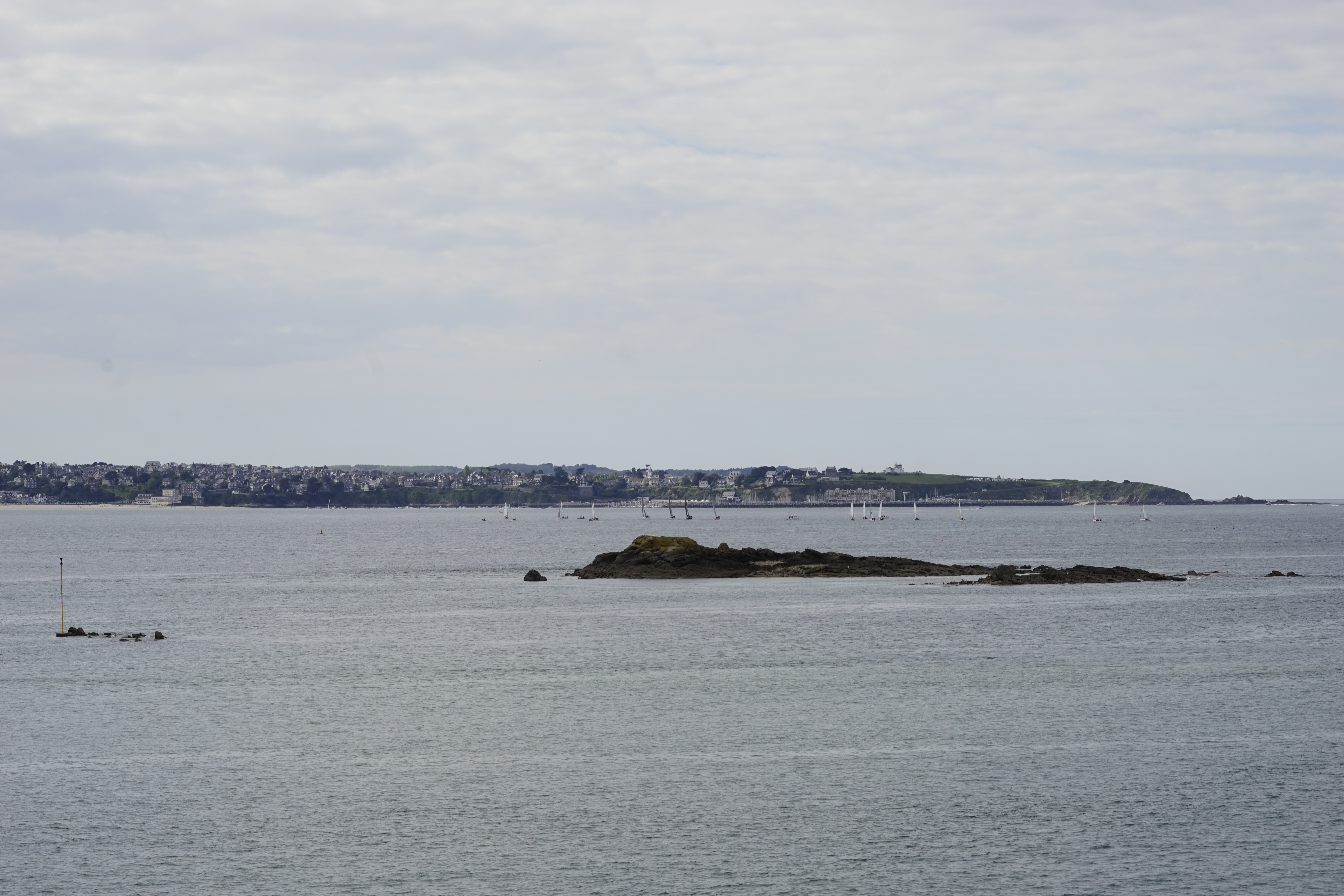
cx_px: 672
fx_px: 4032
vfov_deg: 12.7
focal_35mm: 108
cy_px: 448
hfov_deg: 18.9
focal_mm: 108
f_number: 11
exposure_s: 1/200
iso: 100
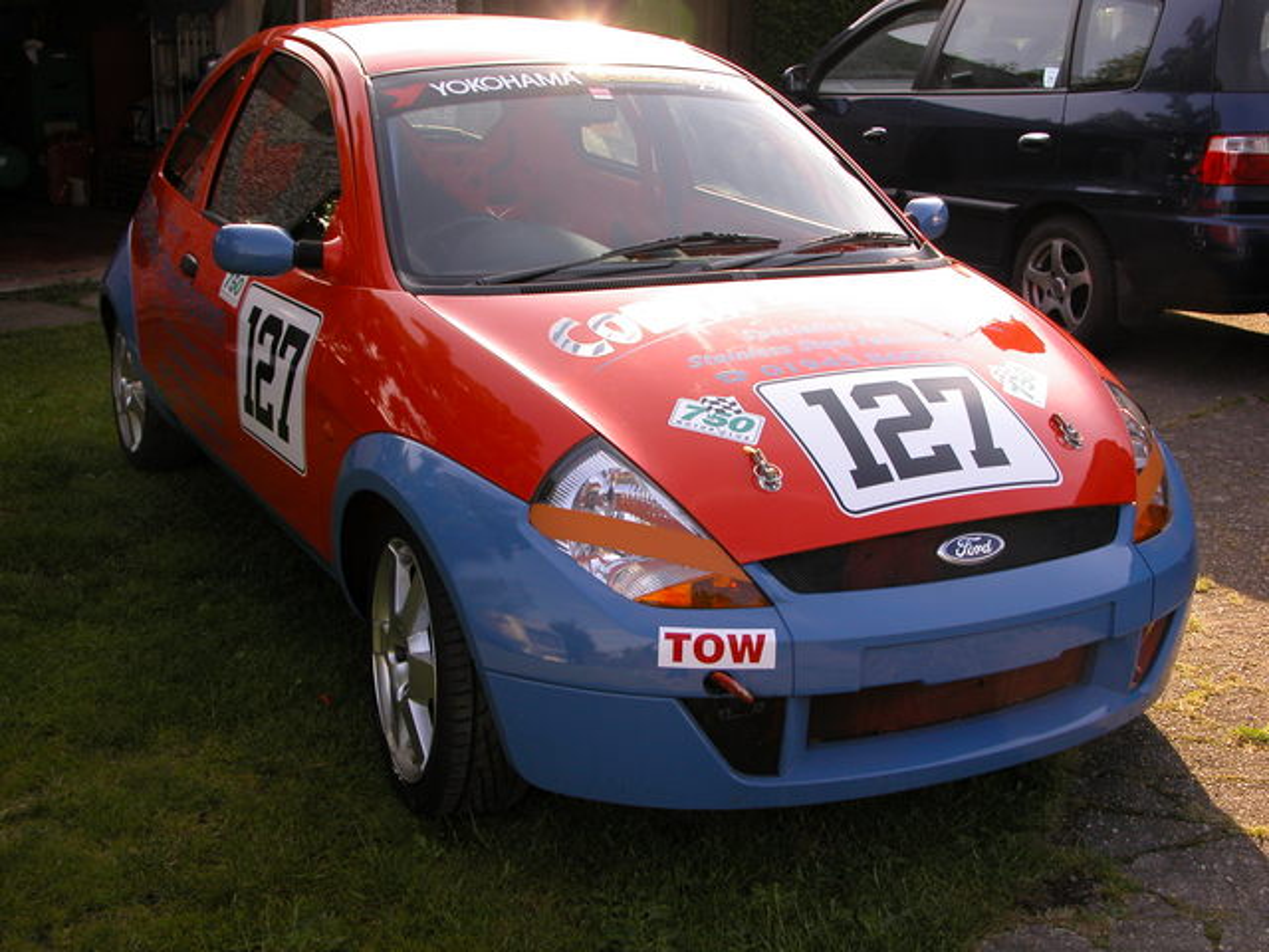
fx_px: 1686
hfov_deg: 41.2
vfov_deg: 31.5
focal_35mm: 46
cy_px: 476
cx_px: 634
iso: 100
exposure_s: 1/183
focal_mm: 11.6
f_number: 4.7
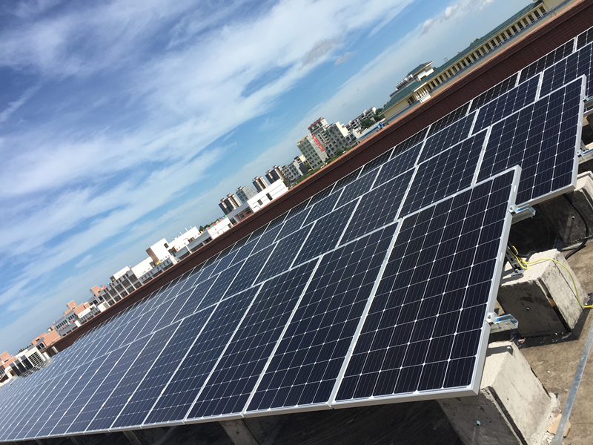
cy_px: 222
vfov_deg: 48.2
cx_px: 296
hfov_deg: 61.7
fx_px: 497
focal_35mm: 29
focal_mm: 4.15
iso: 32
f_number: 2.2
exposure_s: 1/2326
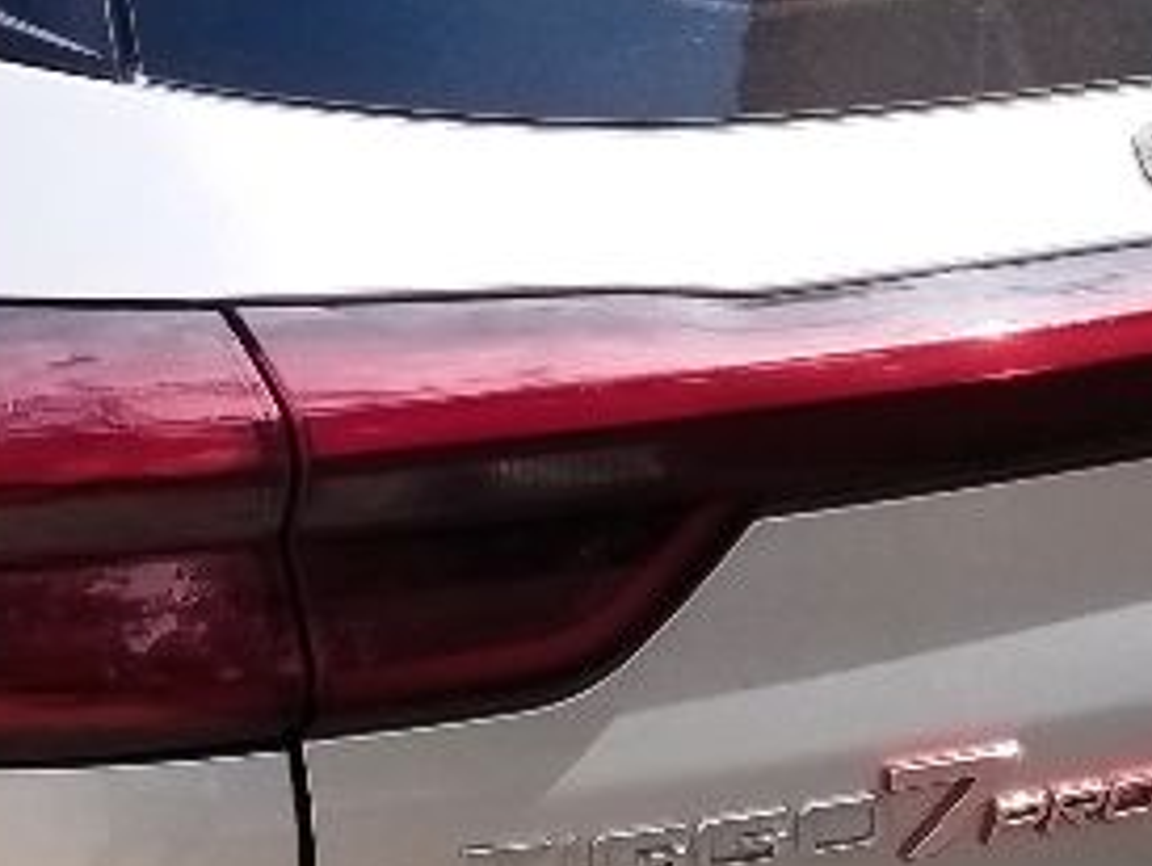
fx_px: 3731
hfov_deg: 17.5
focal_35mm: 112
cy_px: 353
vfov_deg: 13.2
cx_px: 345
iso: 50
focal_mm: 5.31
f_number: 1.7
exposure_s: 1/1048
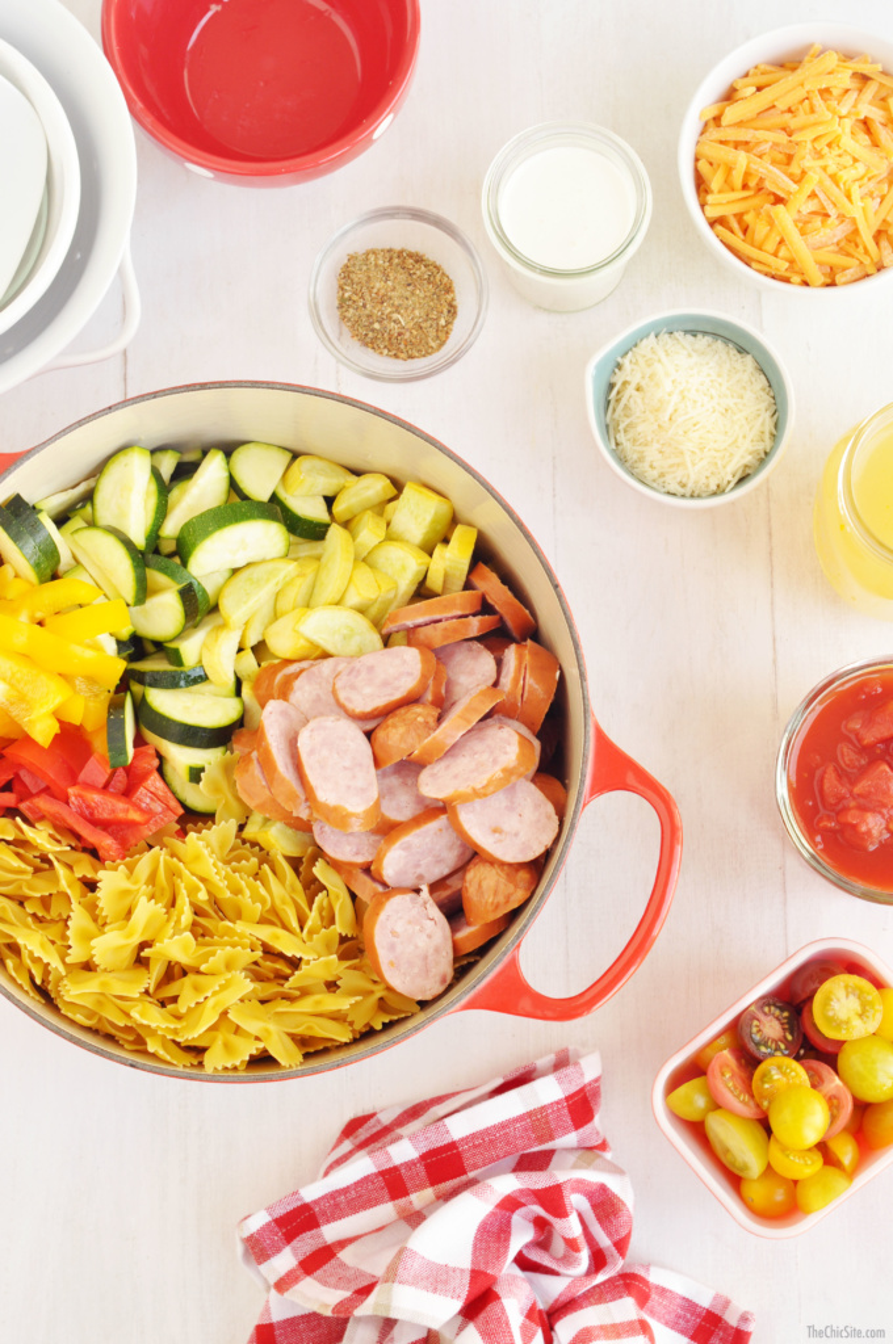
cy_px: 672
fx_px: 2798
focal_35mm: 75
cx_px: 446
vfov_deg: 27.0
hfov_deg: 18.1
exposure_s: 1/50
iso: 320
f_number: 5.6
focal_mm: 50
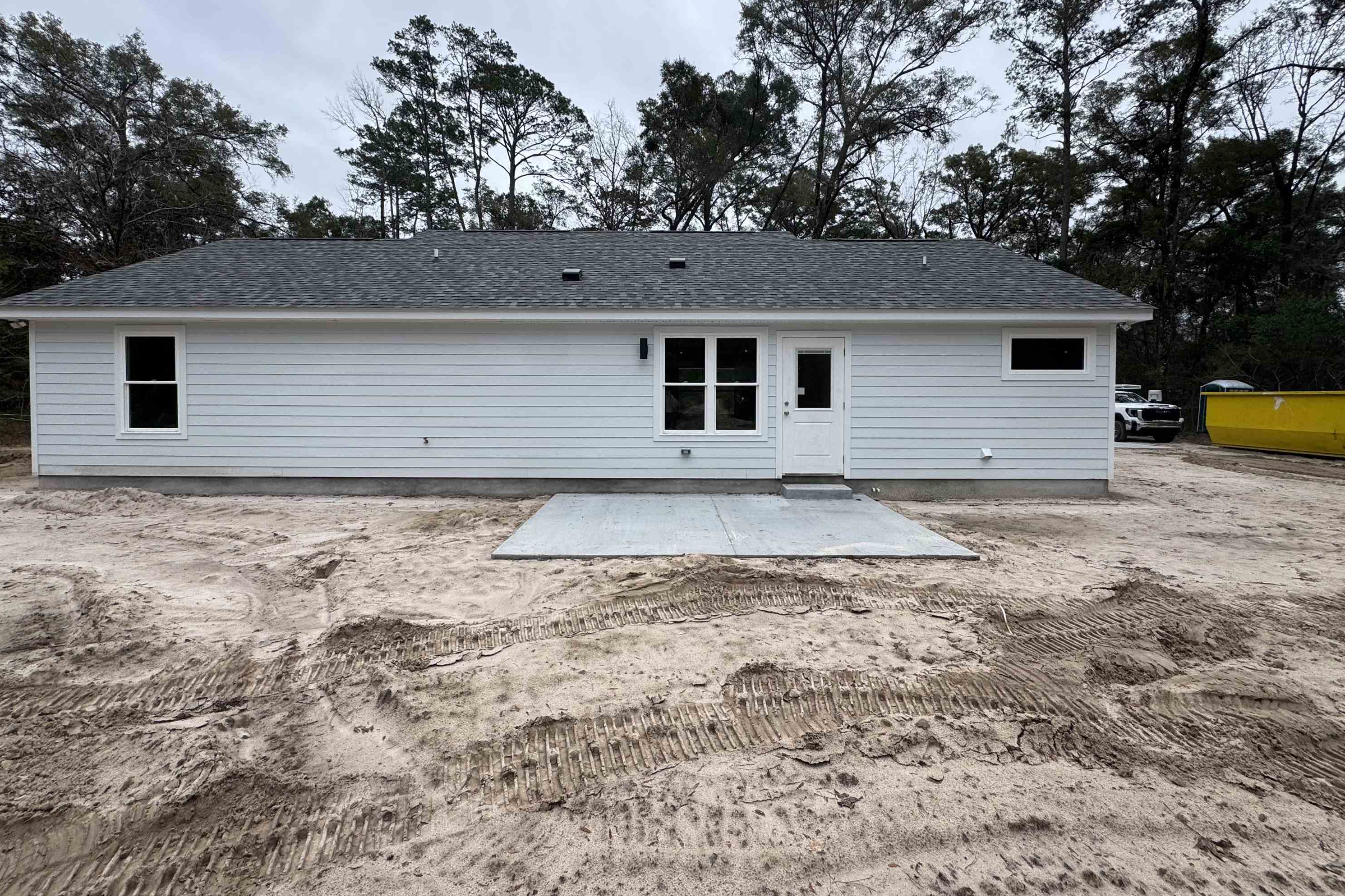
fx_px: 560
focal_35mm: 15
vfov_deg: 77.1
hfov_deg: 100.4
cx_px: 666
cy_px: 408
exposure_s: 1/812
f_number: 2.2
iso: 40
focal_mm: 2.22
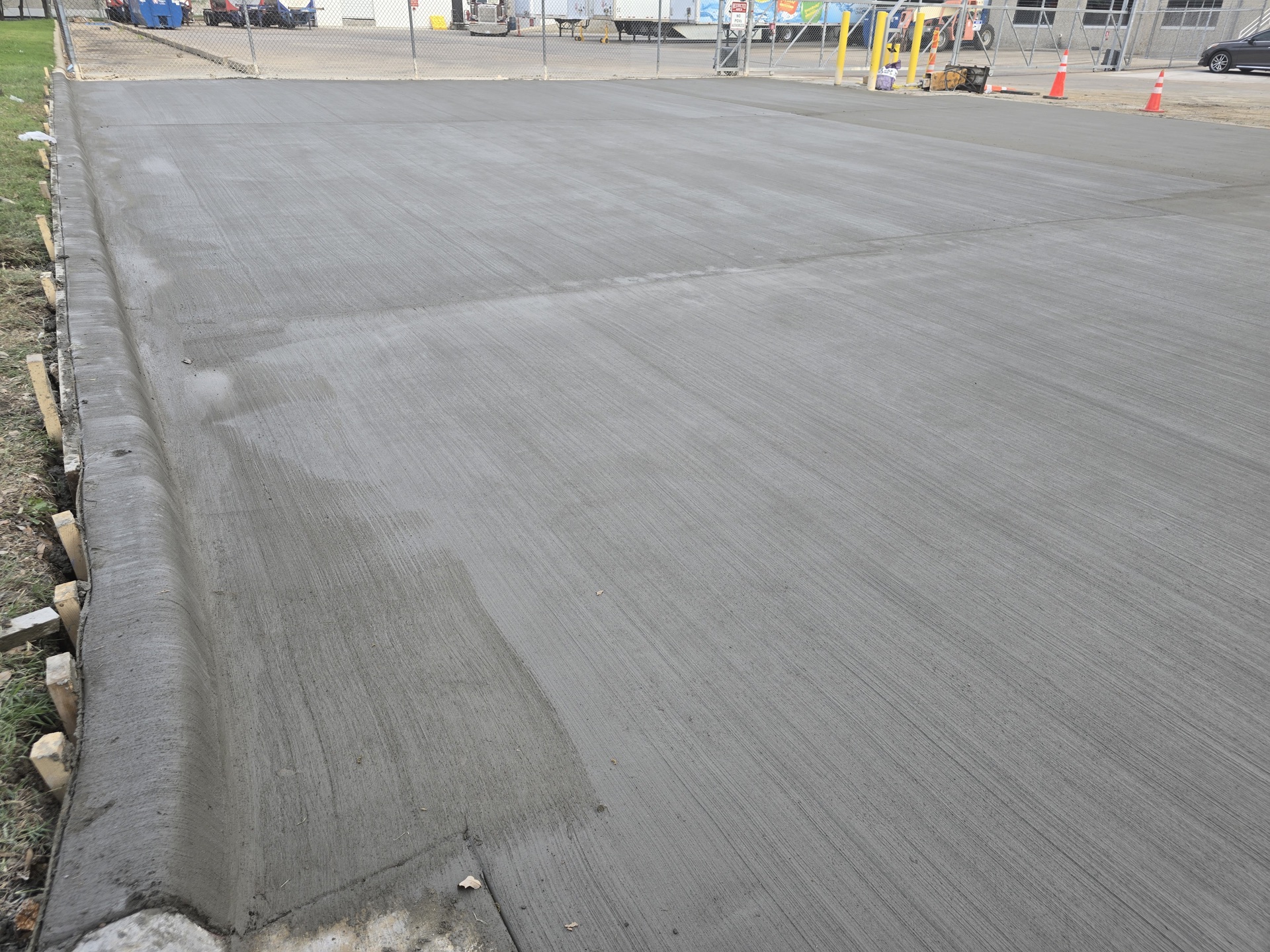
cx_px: 635
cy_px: 476
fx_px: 844
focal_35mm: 23
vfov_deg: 58.9
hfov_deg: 73.9
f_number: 1.7
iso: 16
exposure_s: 1/180
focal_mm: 6.3
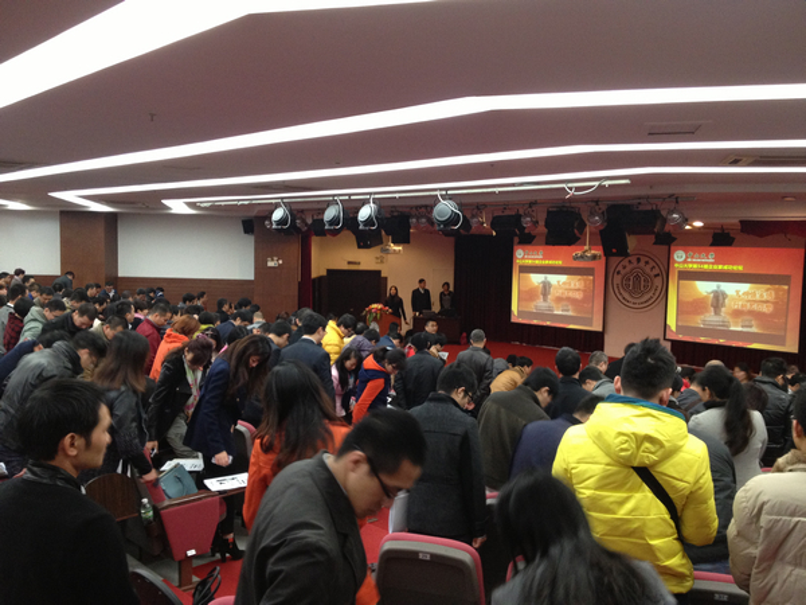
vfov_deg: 40.7
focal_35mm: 35
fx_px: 815
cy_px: 302
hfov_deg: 52.6
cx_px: 403
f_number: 2.4
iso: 200
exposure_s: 1/20
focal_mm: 4.28
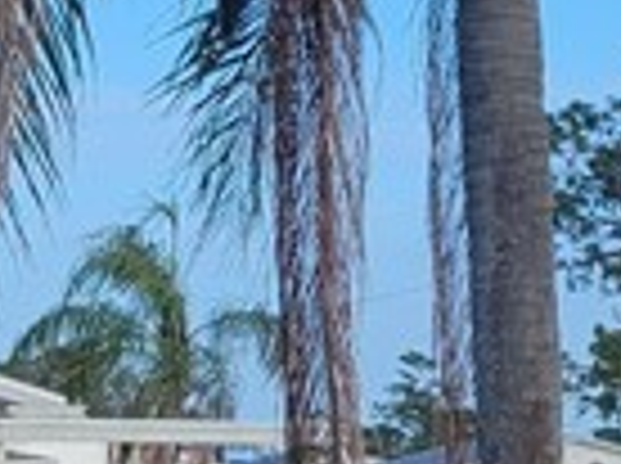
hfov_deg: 10.0
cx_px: -252
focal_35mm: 193
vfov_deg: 7.6
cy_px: -176
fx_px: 3456
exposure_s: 1/1290
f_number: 1.8
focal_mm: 5.4
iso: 40
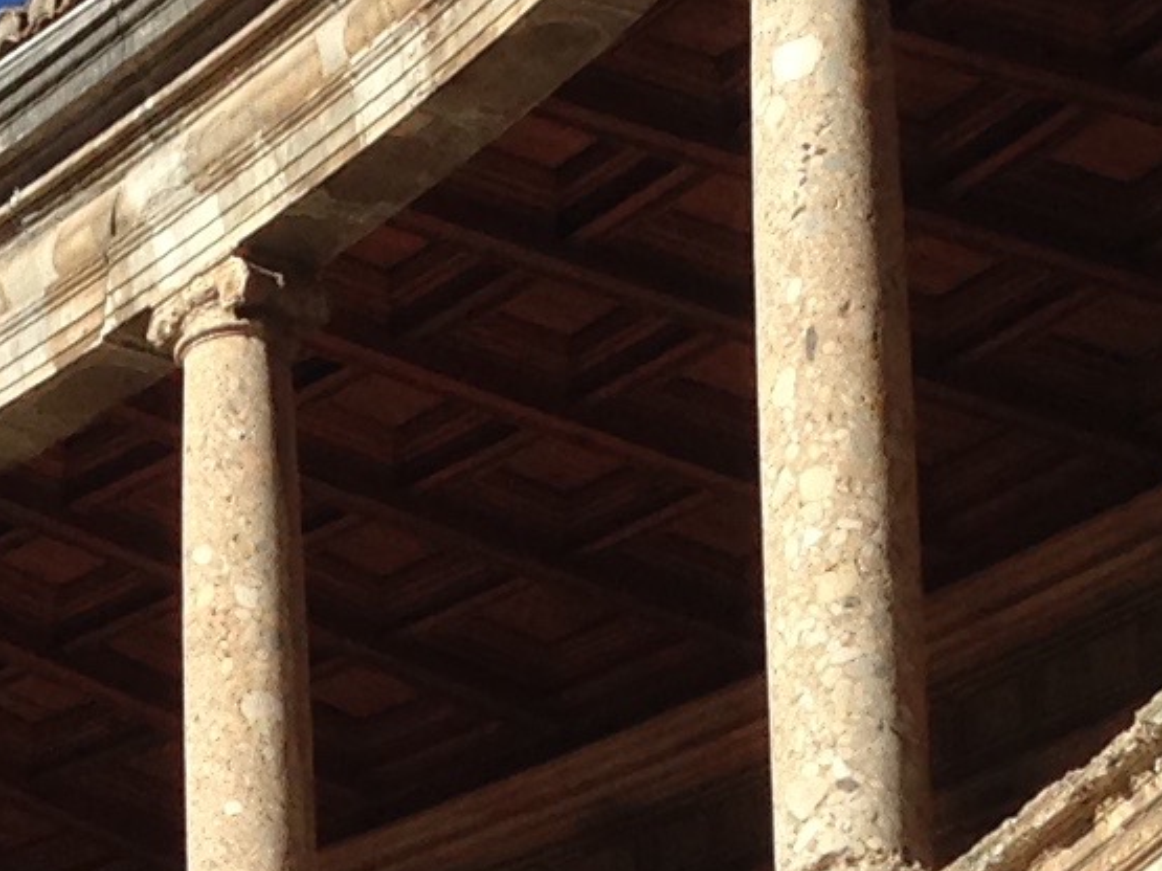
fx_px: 6511
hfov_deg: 9.9
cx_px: -456
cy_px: 1953
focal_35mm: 194
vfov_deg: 7.3
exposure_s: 1/2088
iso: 50
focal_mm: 4.12
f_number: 2.4
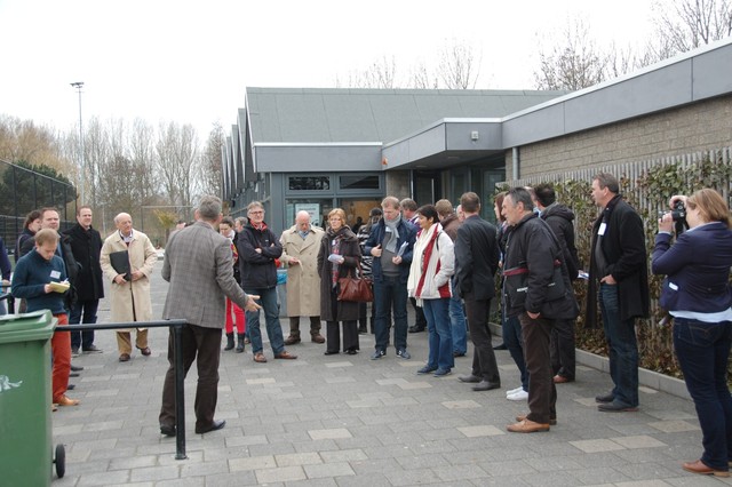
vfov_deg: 33.0
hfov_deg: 47.9
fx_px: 823
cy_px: 244
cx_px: 366
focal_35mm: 40
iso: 400
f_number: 4
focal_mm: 27
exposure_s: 1/500
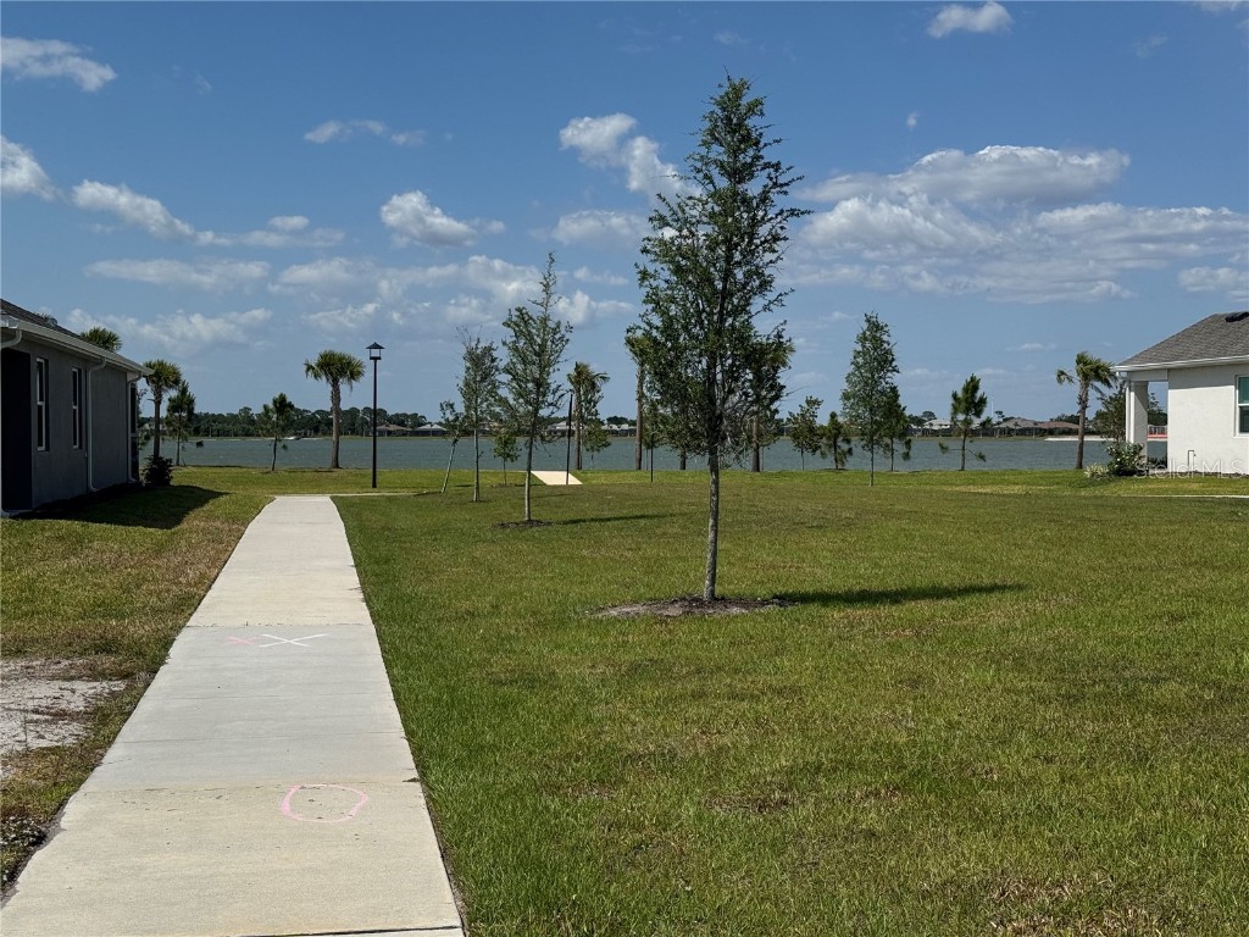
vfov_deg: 30.3
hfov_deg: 39.7
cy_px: 468
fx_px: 1732
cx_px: 624
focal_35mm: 48
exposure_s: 1/9009
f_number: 1.78
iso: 80
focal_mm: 6.76
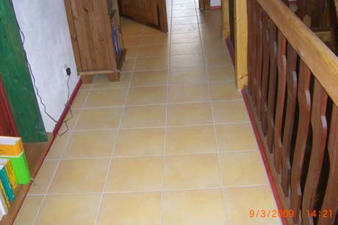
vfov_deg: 31.1
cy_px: 104
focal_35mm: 43
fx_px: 403
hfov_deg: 45.5
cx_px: 172
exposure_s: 1/60
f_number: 2.8
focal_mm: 7.9
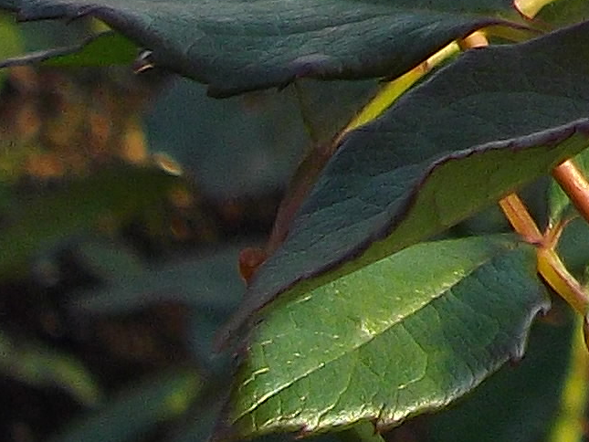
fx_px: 5089
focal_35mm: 299
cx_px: 1604
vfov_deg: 4.7
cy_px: -971
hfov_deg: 6.2
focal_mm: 8.2
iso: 100
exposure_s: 1/125
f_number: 4.3
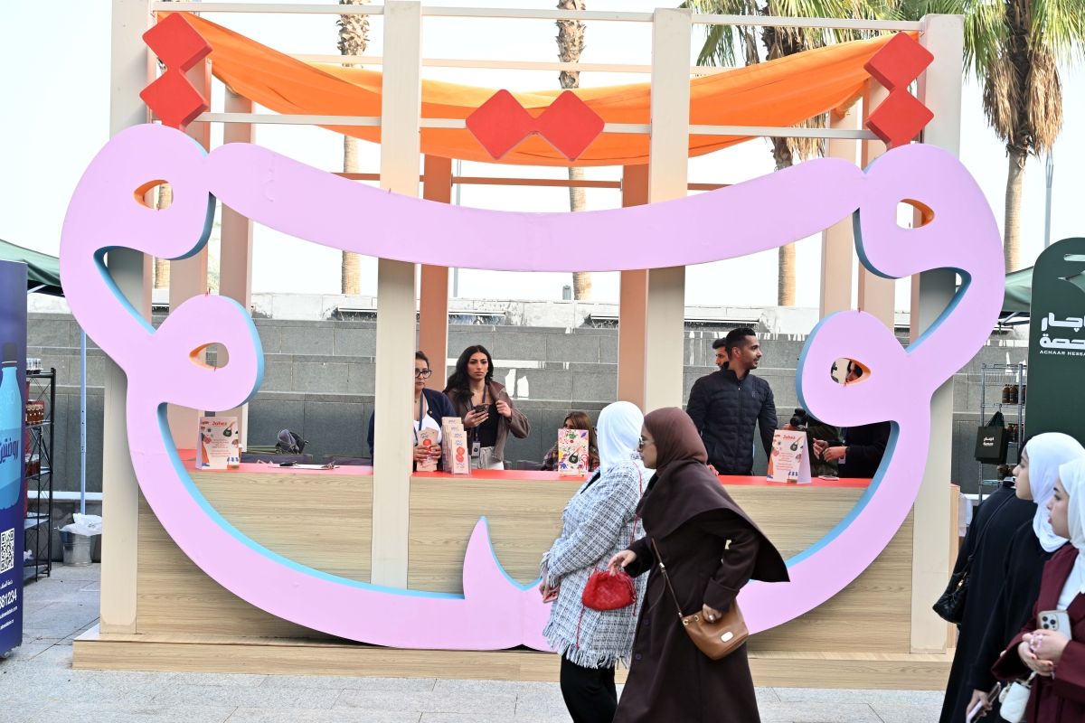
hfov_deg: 40.3
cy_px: 362
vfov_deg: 27.5
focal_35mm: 49
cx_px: 542
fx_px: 1477
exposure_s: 1/250
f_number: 6.3
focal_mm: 49
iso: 400
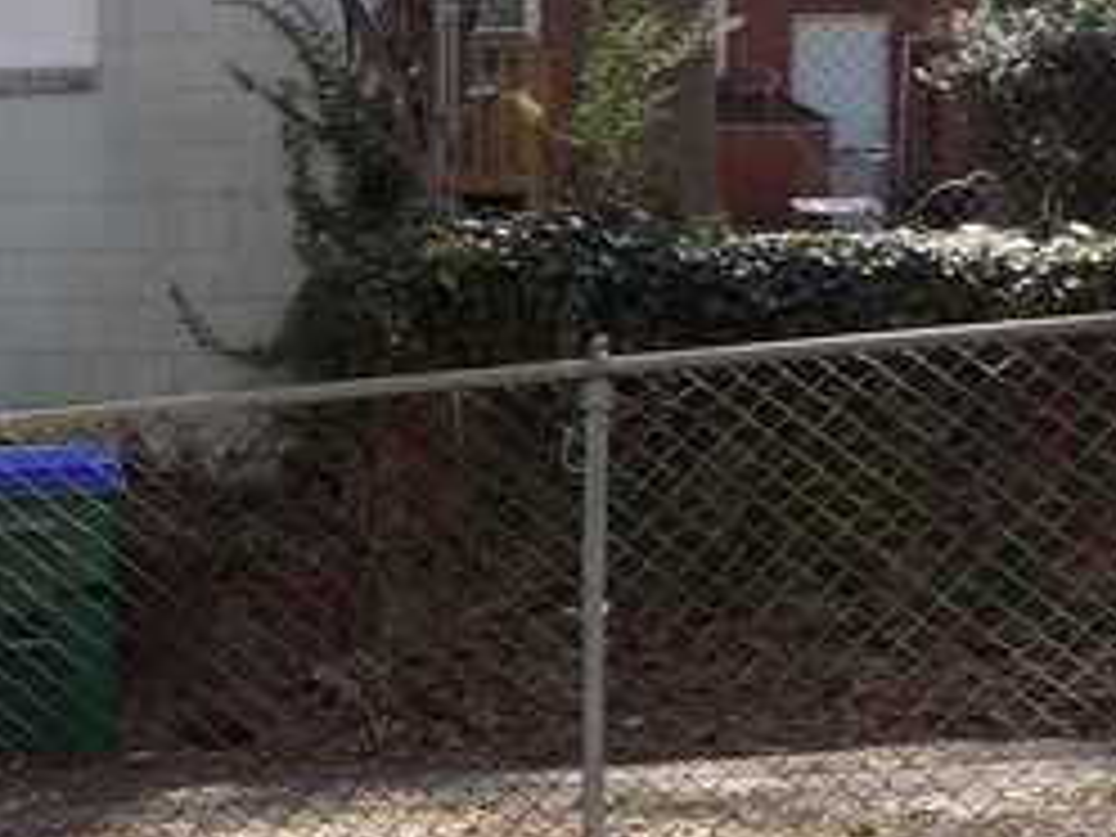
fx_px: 3063
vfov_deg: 15.5
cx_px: -868
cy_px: 536
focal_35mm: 95
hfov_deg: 17.1
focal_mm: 4
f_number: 3.1
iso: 80
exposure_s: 1/250
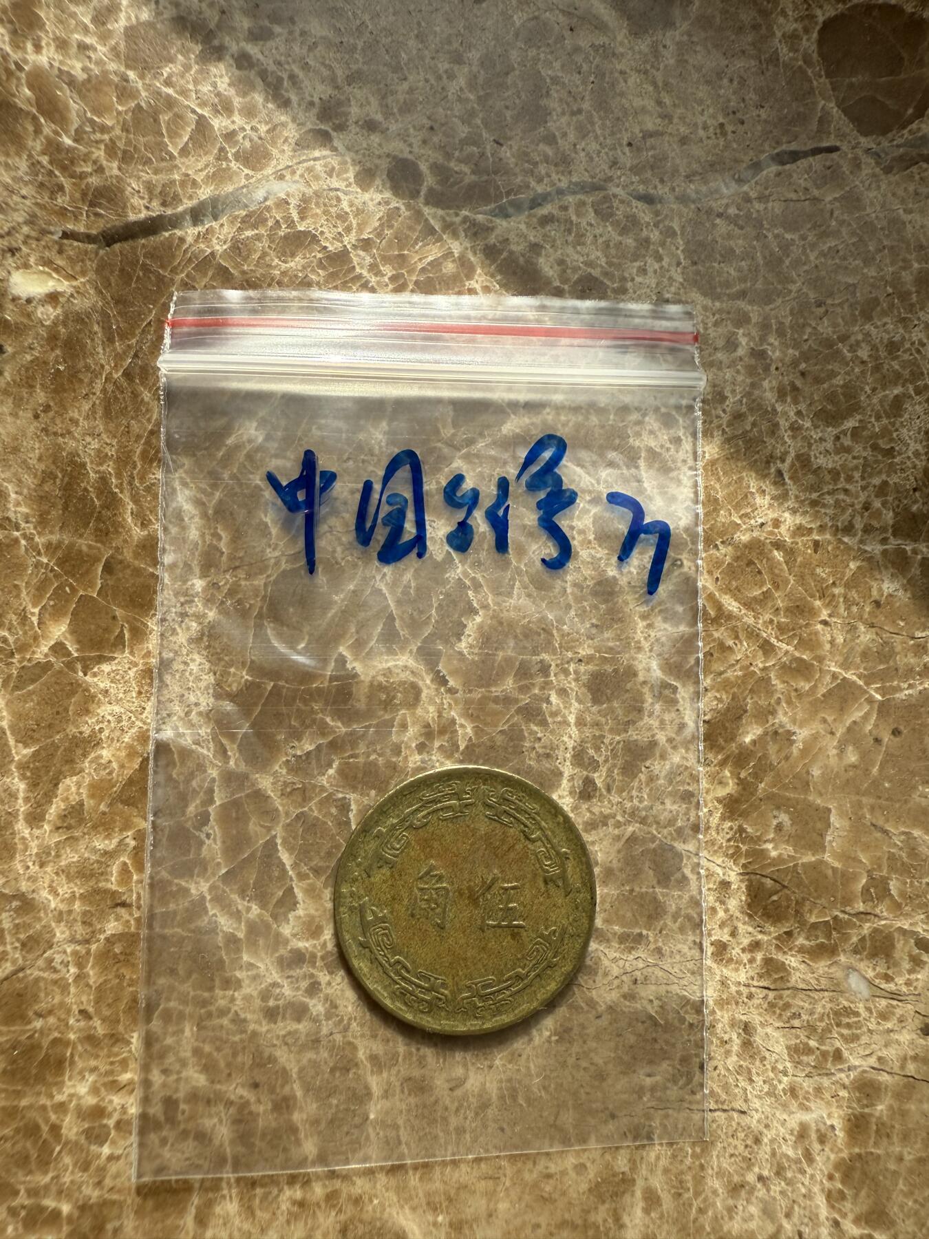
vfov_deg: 71.6
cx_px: 464
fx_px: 859
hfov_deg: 56.8
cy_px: 620
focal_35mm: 24
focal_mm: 2.22
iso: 64
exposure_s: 1/851
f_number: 2.2
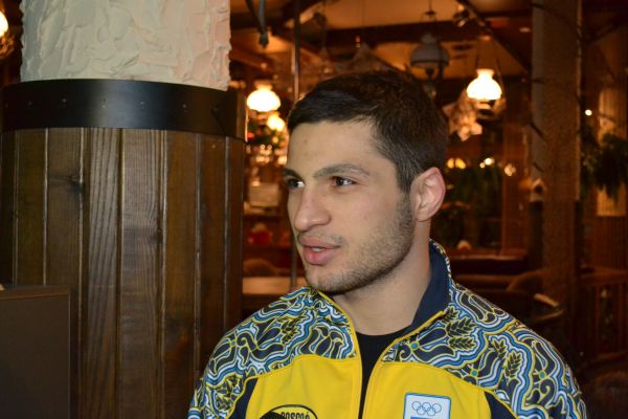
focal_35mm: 48
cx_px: 314
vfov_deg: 28.1
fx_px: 837
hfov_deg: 41.1
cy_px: 210
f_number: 4.8
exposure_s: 1/60
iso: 3200
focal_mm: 32
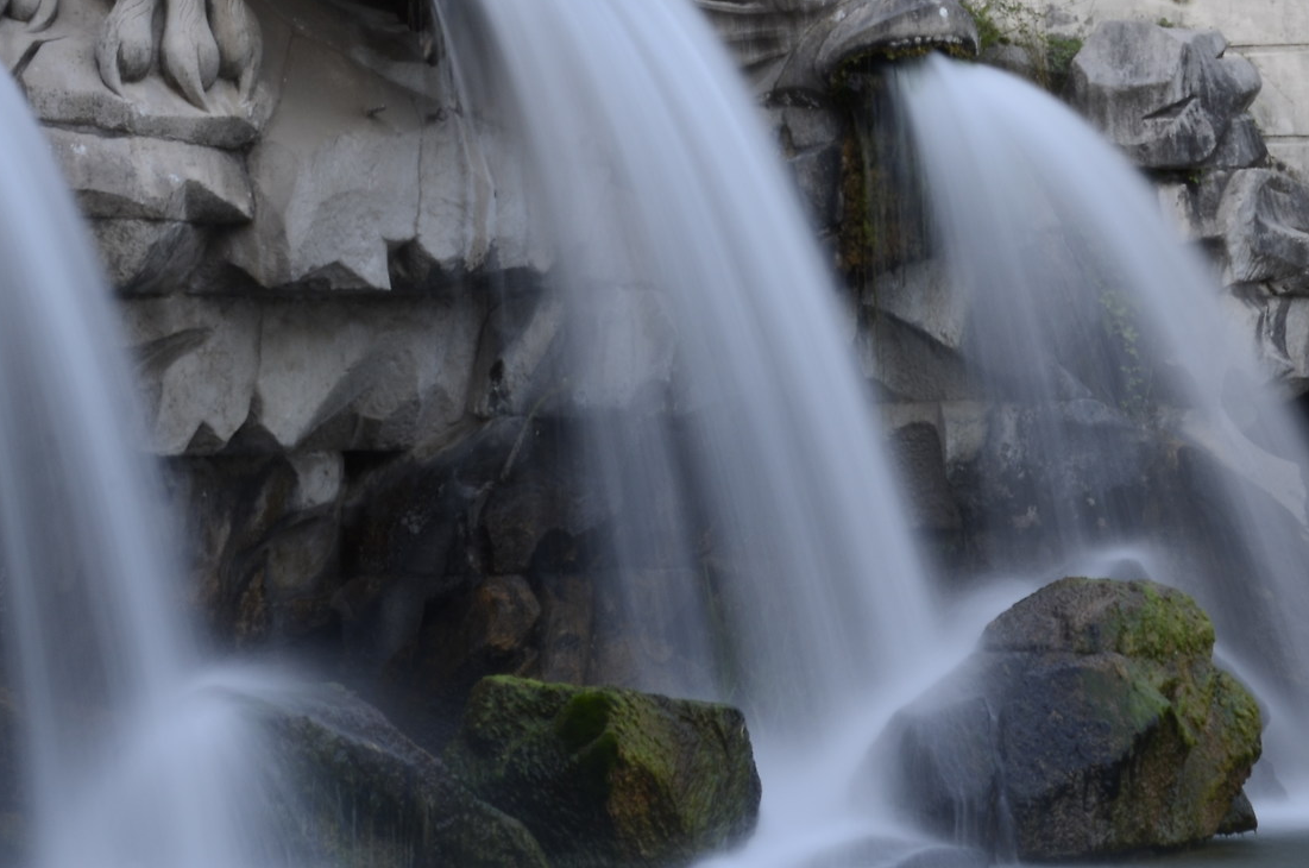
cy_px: 177
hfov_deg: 14.0
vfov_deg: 9.3
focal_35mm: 147
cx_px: 787
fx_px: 5339
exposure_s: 2
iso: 100
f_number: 29
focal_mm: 45
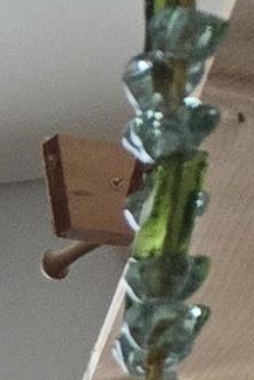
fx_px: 2389
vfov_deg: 7.8
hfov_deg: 4.8
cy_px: 1151
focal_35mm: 226
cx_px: -1108
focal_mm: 5.4
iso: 200
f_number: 1.8
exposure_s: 1/120
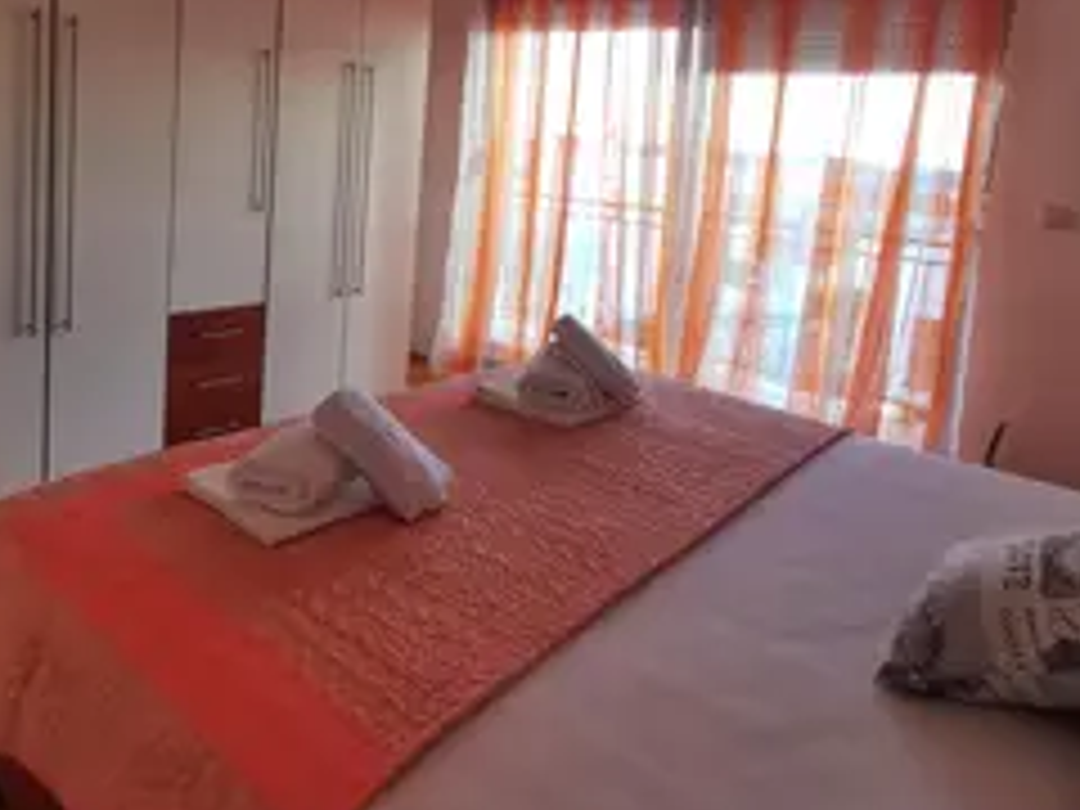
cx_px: 477
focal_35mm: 24
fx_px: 749
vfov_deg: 56.6
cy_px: 351
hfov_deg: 71.3
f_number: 2.2
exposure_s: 1/25
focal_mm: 2.35
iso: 400
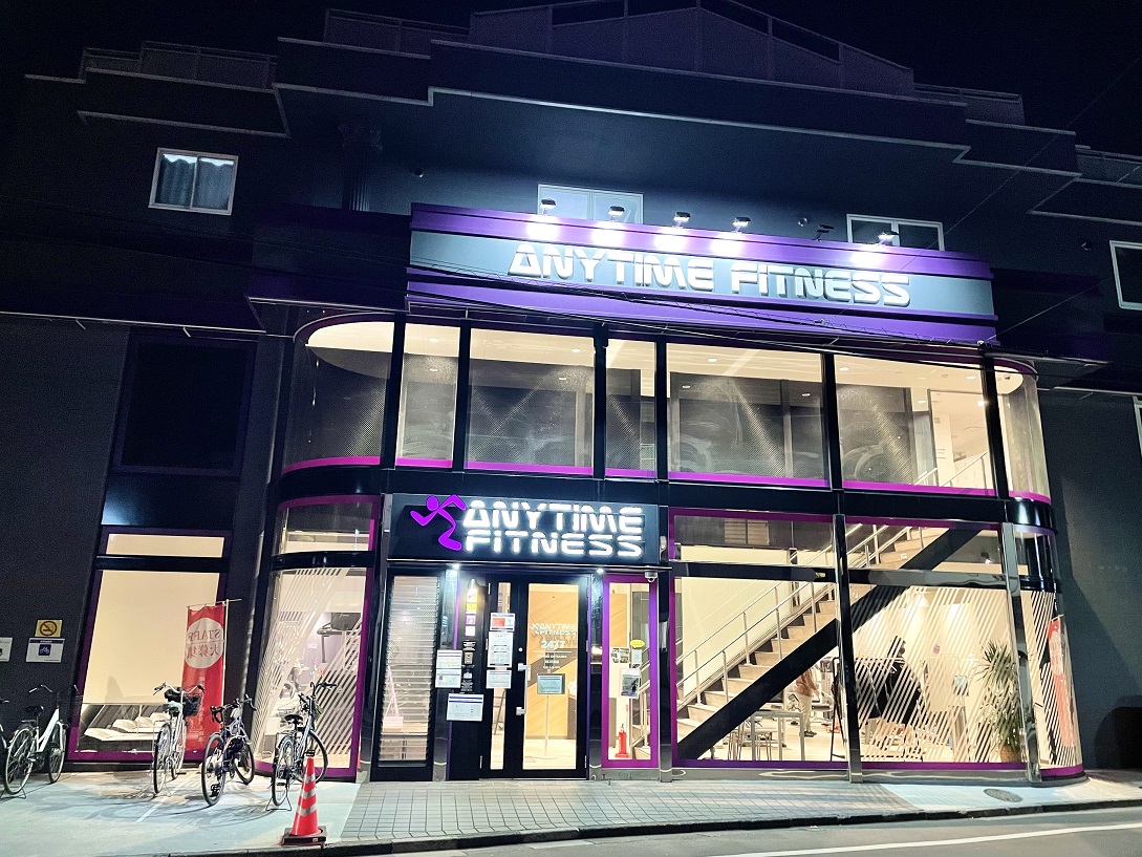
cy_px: 428
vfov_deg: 53.1
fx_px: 858
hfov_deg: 67.3
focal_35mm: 26
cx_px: 571
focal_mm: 4.2
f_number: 1.6
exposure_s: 1/40
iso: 500
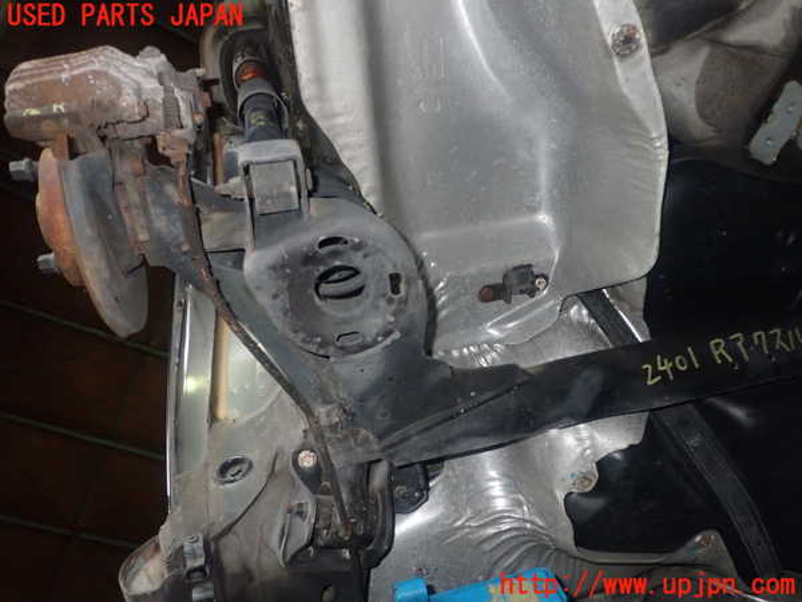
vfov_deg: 46.8
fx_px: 695
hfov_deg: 60.0
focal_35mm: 30
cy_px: 301
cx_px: 401
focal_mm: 5.4
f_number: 6.3
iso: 800
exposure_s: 1/30
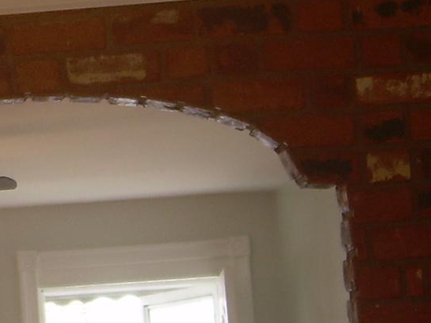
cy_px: 17
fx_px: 1768
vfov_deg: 10.4
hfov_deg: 13.5
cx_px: -86
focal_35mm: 142
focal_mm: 6.3
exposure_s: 1/38.9
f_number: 2.8
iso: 50
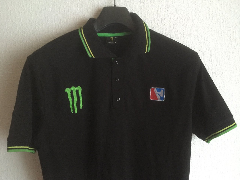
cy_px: 93
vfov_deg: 46.8
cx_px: 119
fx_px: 208
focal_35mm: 30
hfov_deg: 60.0
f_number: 2.2
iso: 320
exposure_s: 1/17
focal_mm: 4.15
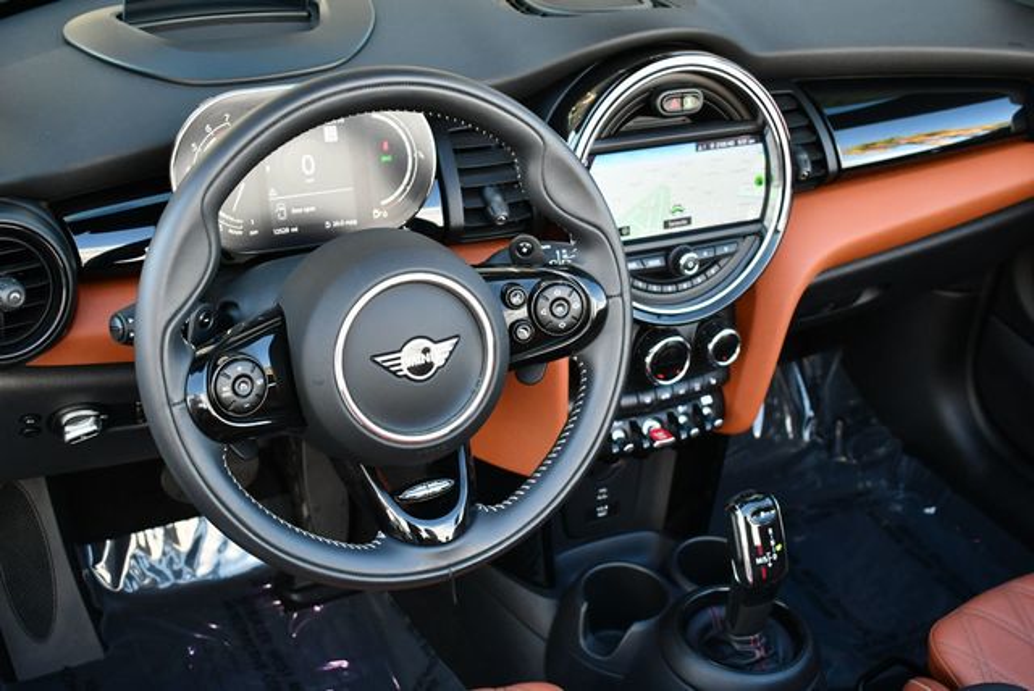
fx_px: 1380
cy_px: 346
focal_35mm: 48
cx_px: 517
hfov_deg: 41.1
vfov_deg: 28.1
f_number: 4
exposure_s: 1/250
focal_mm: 24
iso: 800
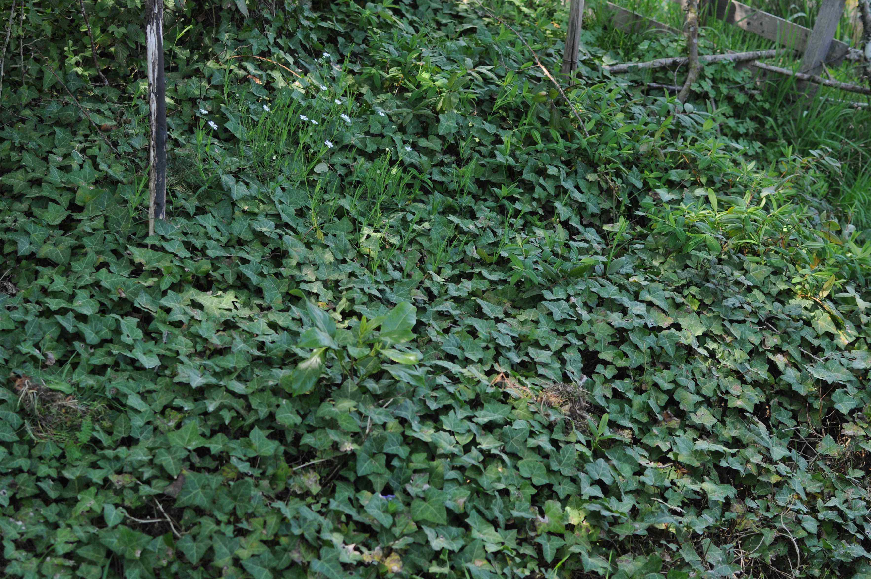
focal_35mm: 64
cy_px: 344
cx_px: 418
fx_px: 1537
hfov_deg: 31.6
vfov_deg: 21.3
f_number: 3.2
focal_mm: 35
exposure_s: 1/500
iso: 250
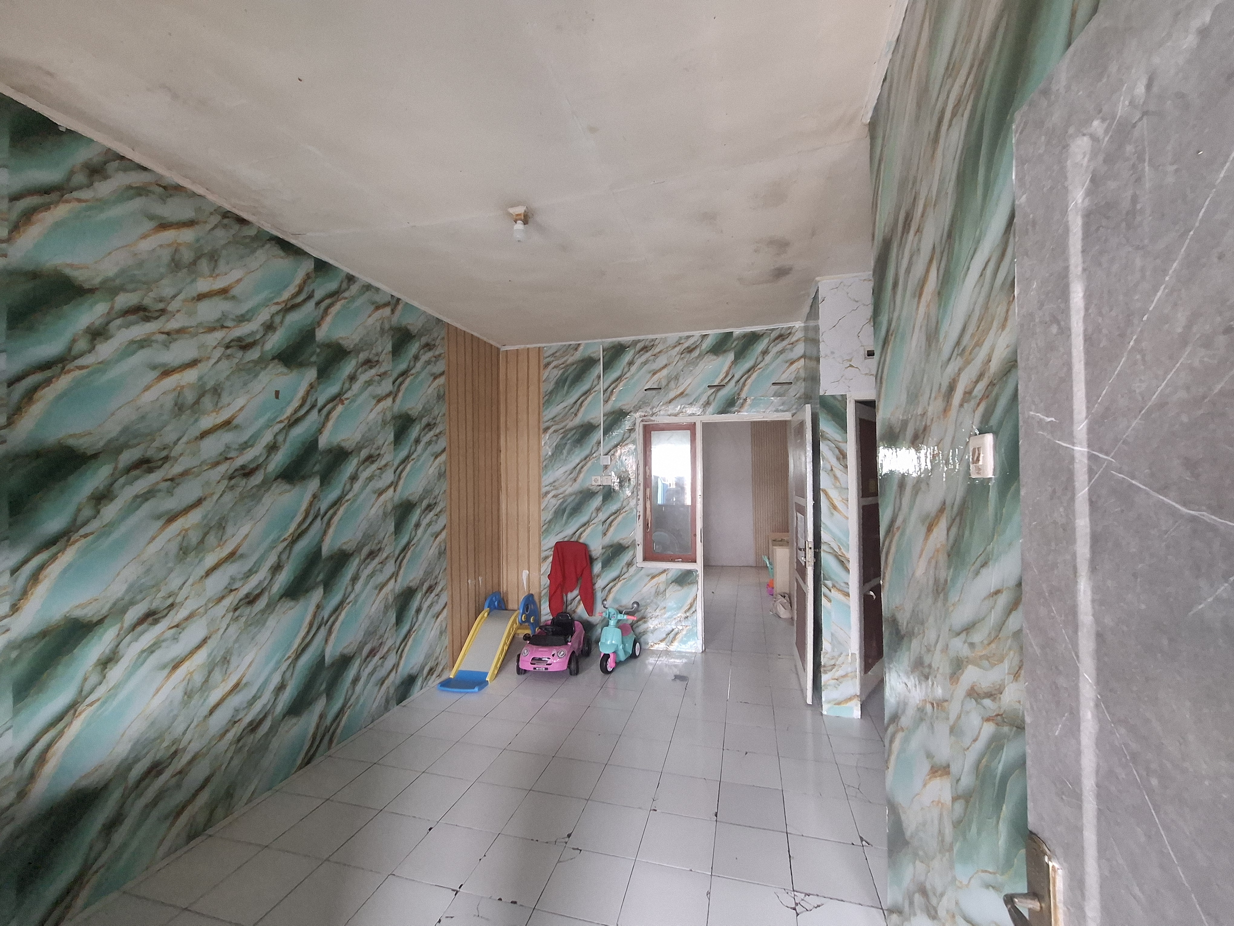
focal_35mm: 13
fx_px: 463
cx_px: 617
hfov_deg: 106.2
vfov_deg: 89.9
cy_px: 463
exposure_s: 1/25
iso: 400
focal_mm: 1.74
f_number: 2.2
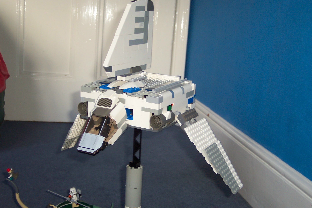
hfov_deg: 38.9
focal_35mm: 51
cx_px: 156
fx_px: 442
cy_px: 104
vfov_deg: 26.5
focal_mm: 10.7
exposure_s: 1/45
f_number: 3.4
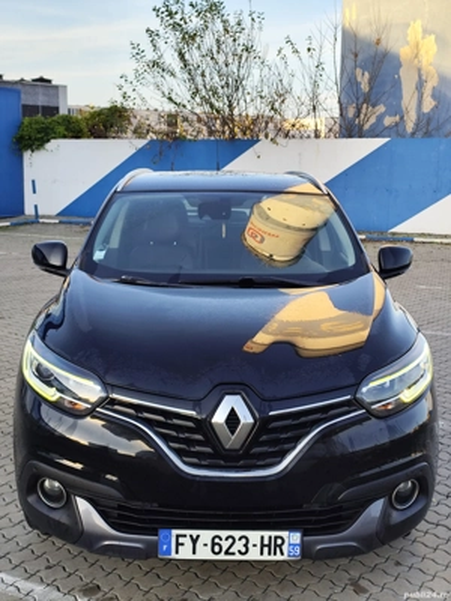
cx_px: 226
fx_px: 799
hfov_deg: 31.5
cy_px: 300
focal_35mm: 46
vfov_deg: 41.2
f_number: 1.65
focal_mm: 6.19
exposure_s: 1/297
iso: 50
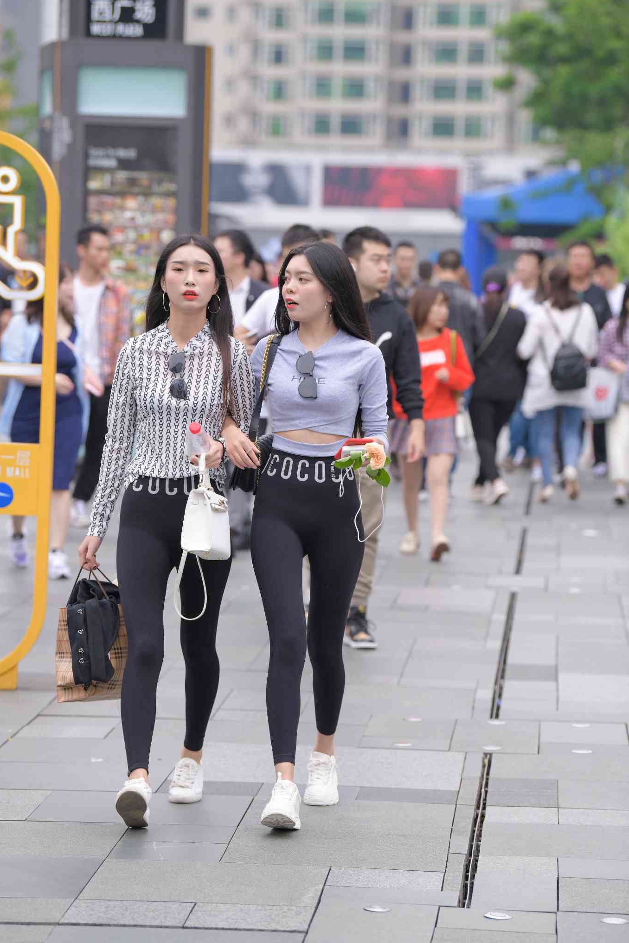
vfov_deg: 15.0
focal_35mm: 137
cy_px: 473
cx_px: 318
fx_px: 3590
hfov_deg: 10.0
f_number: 4
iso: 400
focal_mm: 135
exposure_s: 1/800
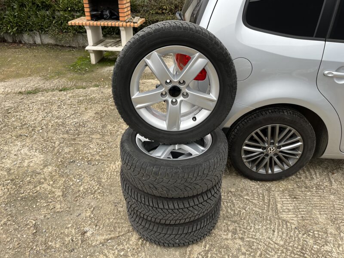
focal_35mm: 26
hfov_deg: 67.3
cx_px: 172
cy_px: 129
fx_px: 258
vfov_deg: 53.1
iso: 40
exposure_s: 1/259
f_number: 1.6
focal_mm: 5.1
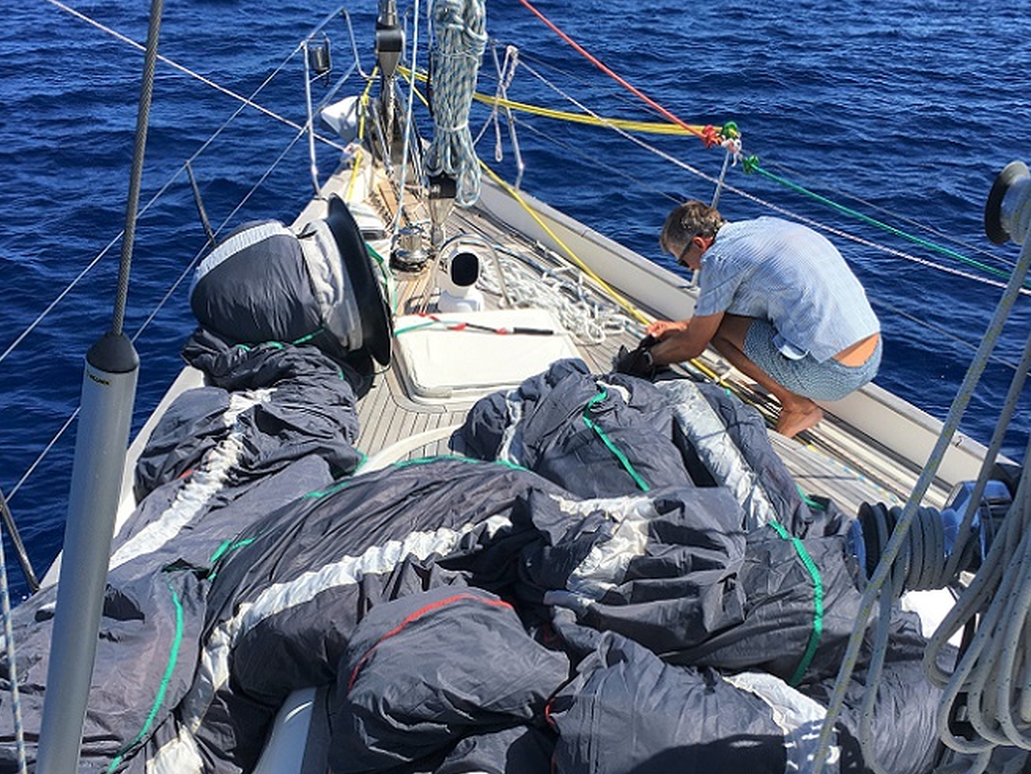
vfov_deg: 34.2
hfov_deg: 44.8
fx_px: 1252
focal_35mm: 42
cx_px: 508
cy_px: 486
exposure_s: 1/1972
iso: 25
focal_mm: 4.15
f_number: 2.2
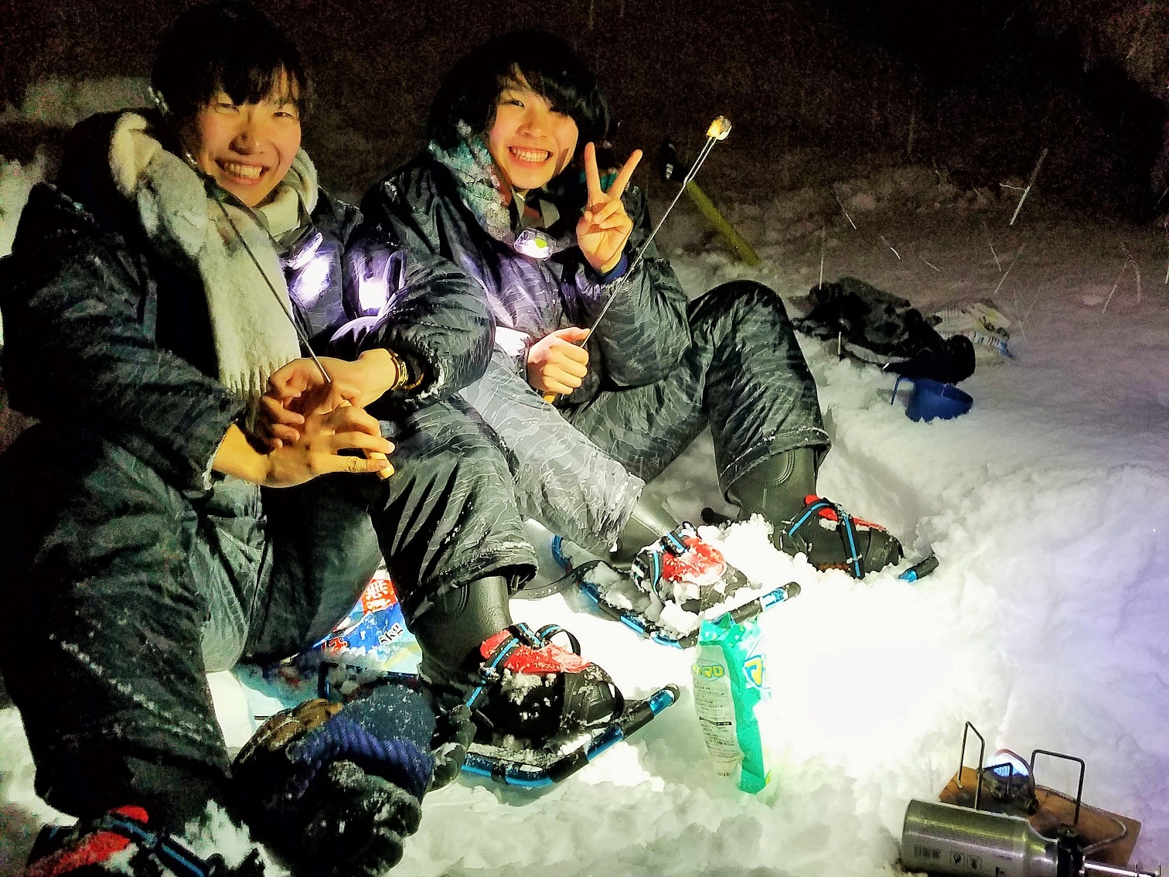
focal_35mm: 26
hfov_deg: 67.3
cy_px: 438
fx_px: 878
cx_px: 584
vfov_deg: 53.1
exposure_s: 1/20
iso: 200
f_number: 1.7
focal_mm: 4.2
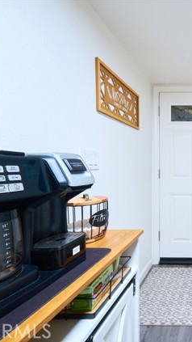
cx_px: 209
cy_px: 171
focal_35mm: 19
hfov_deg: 44.9
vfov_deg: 89.6
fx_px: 172
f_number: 16
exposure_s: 1/12
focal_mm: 8
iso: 800
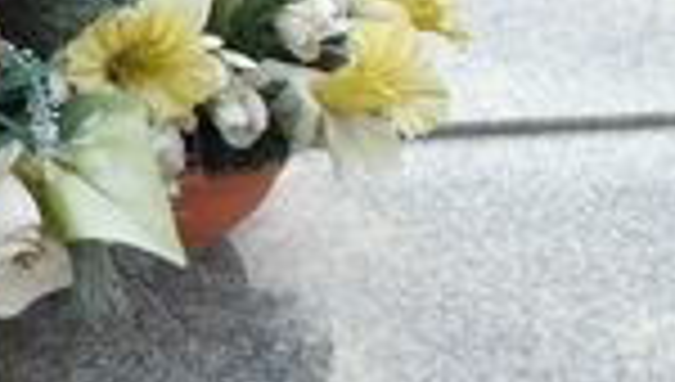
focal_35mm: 139
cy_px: -112
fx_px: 2492
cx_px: -716
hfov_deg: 13.1
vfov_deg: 8.6
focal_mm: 6.5
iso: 80
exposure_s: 1/180
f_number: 3.6
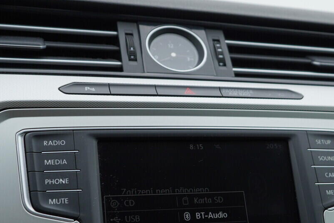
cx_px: 207
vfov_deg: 20.9
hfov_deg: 30.8
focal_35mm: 65
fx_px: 603
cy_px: 136
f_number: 3.5
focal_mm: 24
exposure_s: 1/60
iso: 125
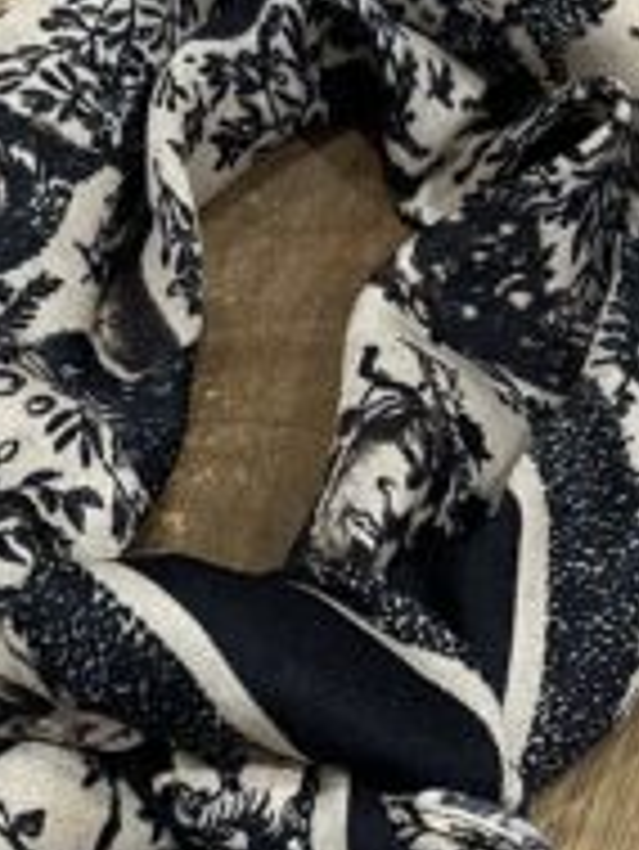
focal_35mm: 53
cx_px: 126
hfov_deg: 27.0
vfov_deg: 35.4
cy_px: 634
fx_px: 1303
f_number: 1.6
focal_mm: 5.1
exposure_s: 1/50
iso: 80
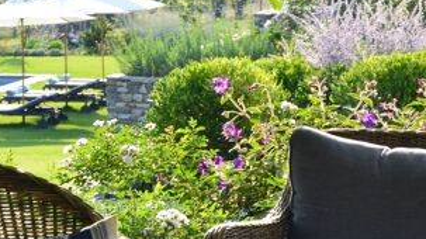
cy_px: 59
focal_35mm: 187
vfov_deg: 6.5
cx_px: -52
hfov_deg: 11.3
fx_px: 2111
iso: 200
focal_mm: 52
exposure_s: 1/60
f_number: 10
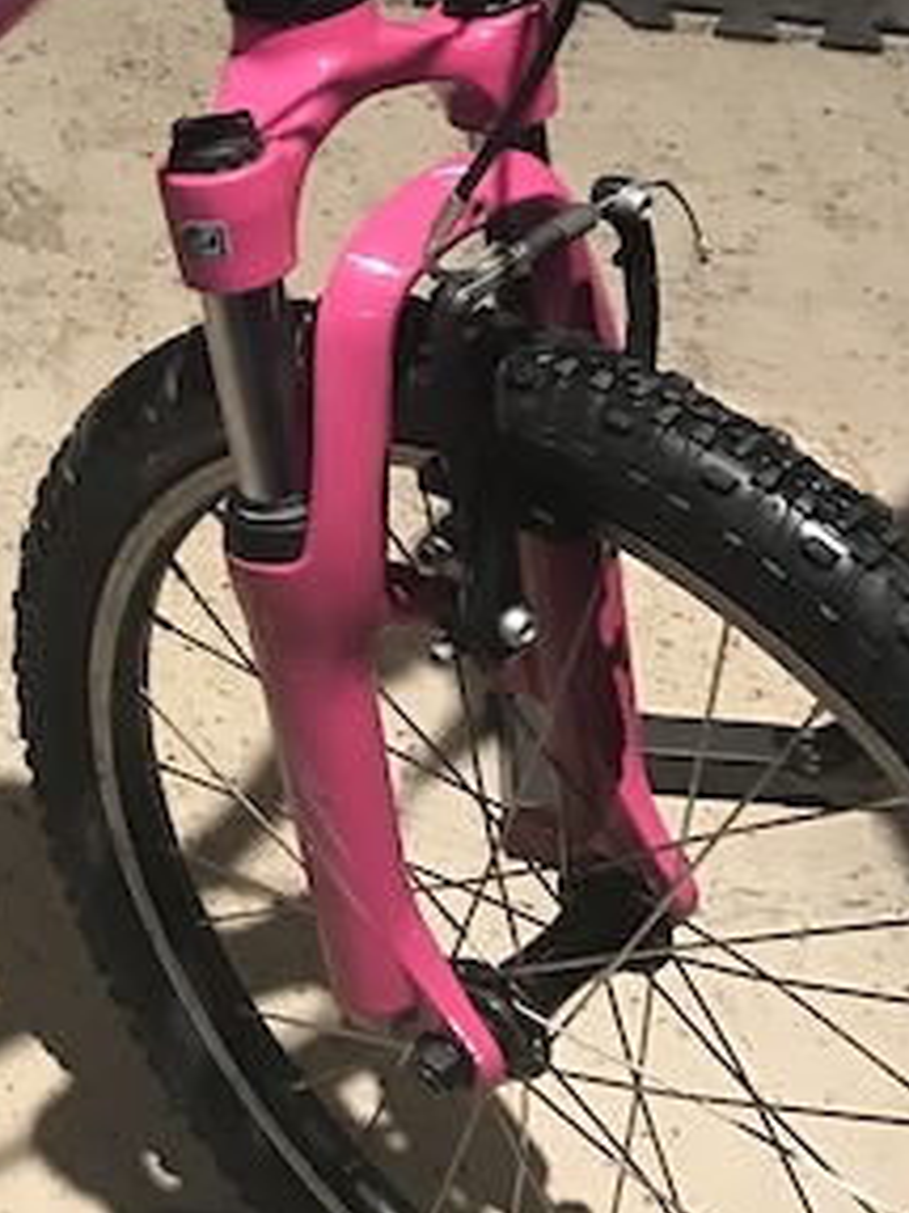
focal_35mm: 78
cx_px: -241
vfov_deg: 24.8
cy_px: 321
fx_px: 2733
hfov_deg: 17.8
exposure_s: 1/15
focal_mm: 3.99
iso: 64
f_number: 1.8
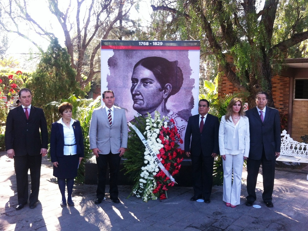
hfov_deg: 51.3
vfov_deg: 39.7
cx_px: 157
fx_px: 320
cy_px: 115
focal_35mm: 36
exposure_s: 1/120
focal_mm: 3.85
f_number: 2.8
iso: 80
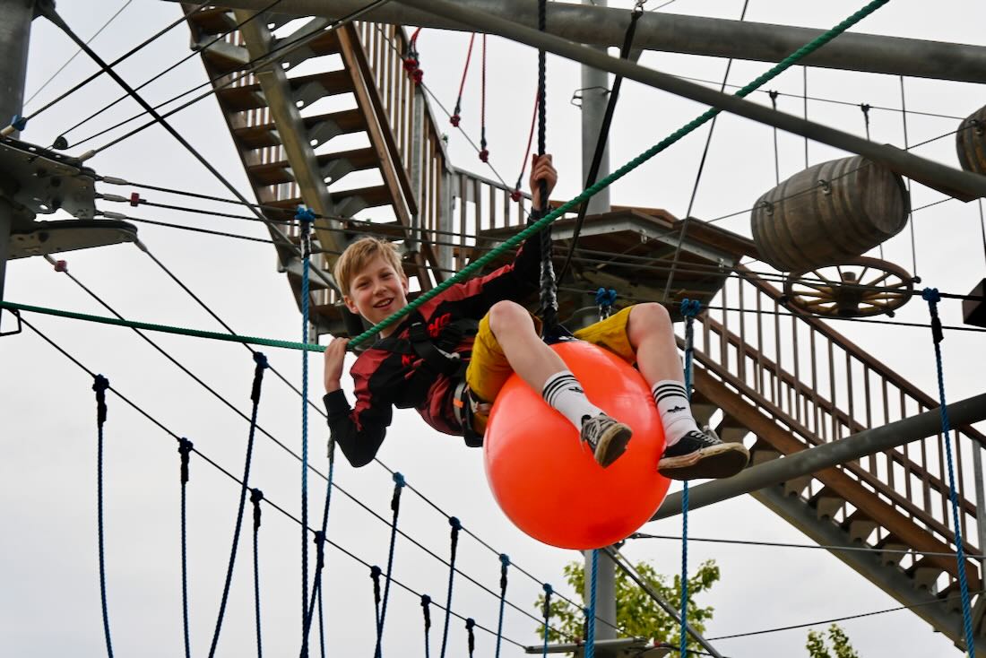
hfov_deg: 27.0
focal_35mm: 75
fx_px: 2055
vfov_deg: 18.2
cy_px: 329
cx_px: 493
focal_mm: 50
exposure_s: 1/200
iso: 400
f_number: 6.3
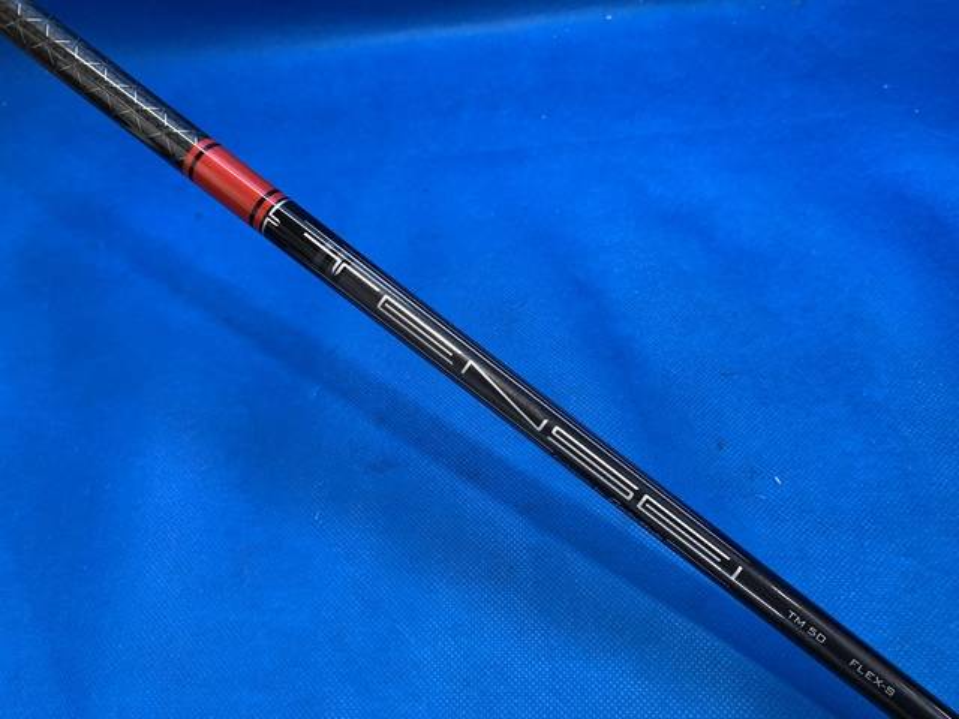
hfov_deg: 67.3
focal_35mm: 26
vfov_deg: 53.1
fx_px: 720
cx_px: 480
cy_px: 360
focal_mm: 4.25
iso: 125
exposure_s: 1/60
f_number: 1.8
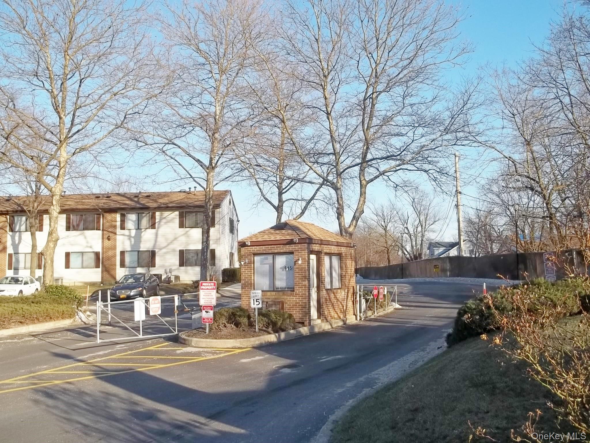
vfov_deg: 42.9
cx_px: 295
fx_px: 562
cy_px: 222
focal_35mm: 33
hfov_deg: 55.4
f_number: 3.3
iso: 64
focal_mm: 5.9
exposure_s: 1/500
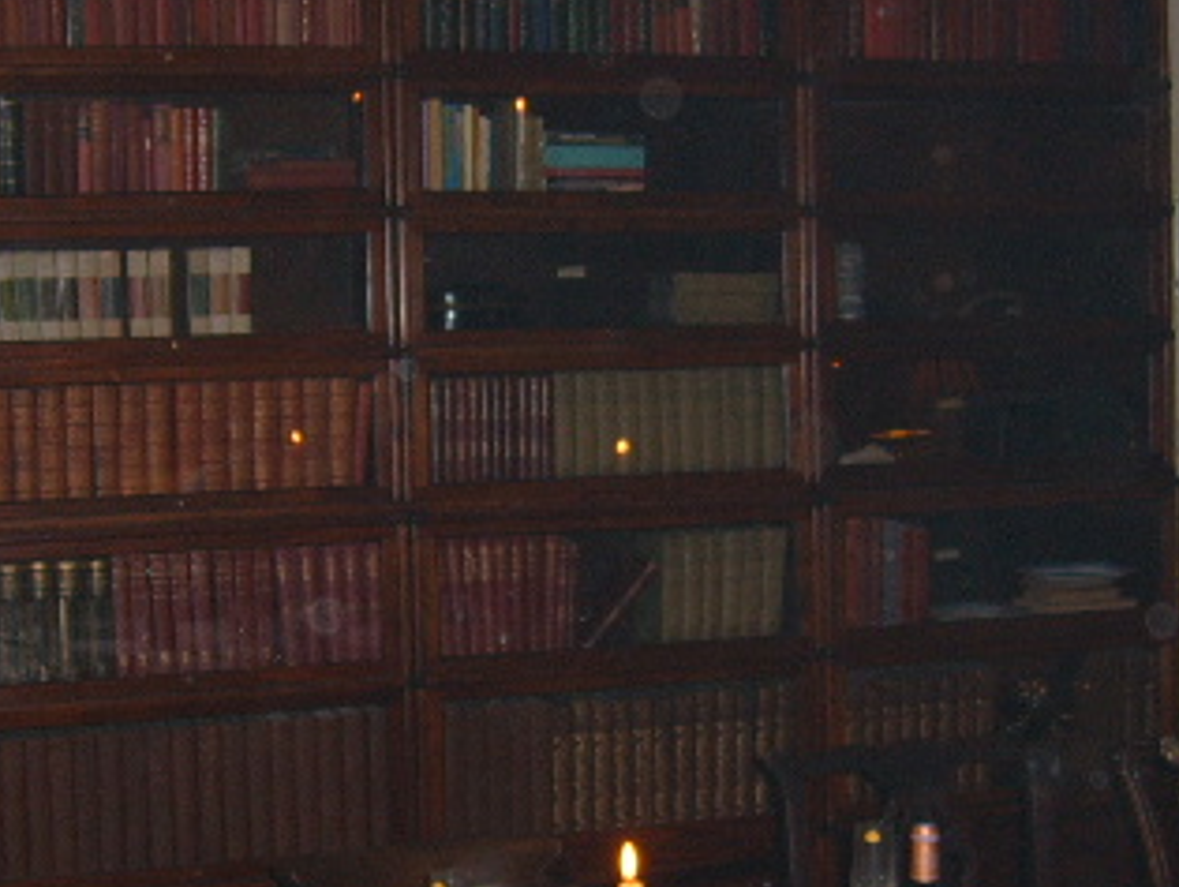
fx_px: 2421
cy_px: 516
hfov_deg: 27.3
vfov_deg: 20.7
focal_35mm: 71
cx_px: 445
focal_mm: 5.8
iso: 100
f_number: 2.8
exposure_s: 1/30
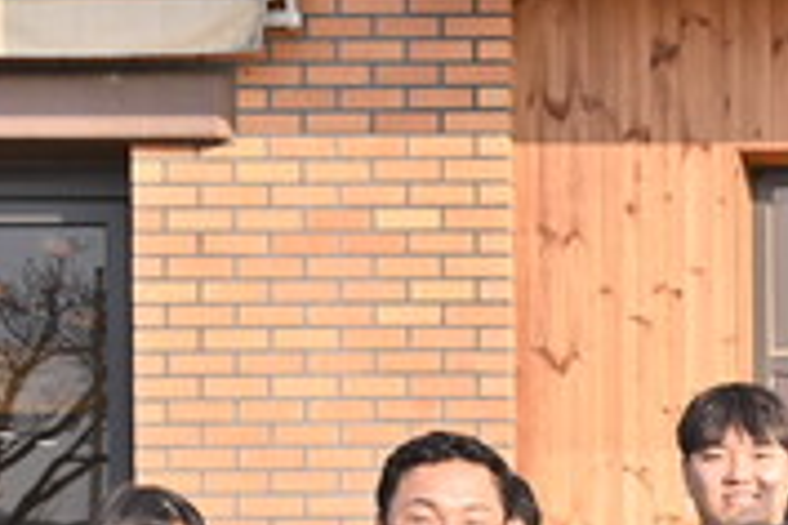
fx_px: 2823
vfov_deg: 10.4
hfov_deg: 14.7
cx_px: 1211
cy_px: 721
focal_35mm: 129
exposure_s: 1/250
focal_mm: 38
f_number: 5
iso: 100
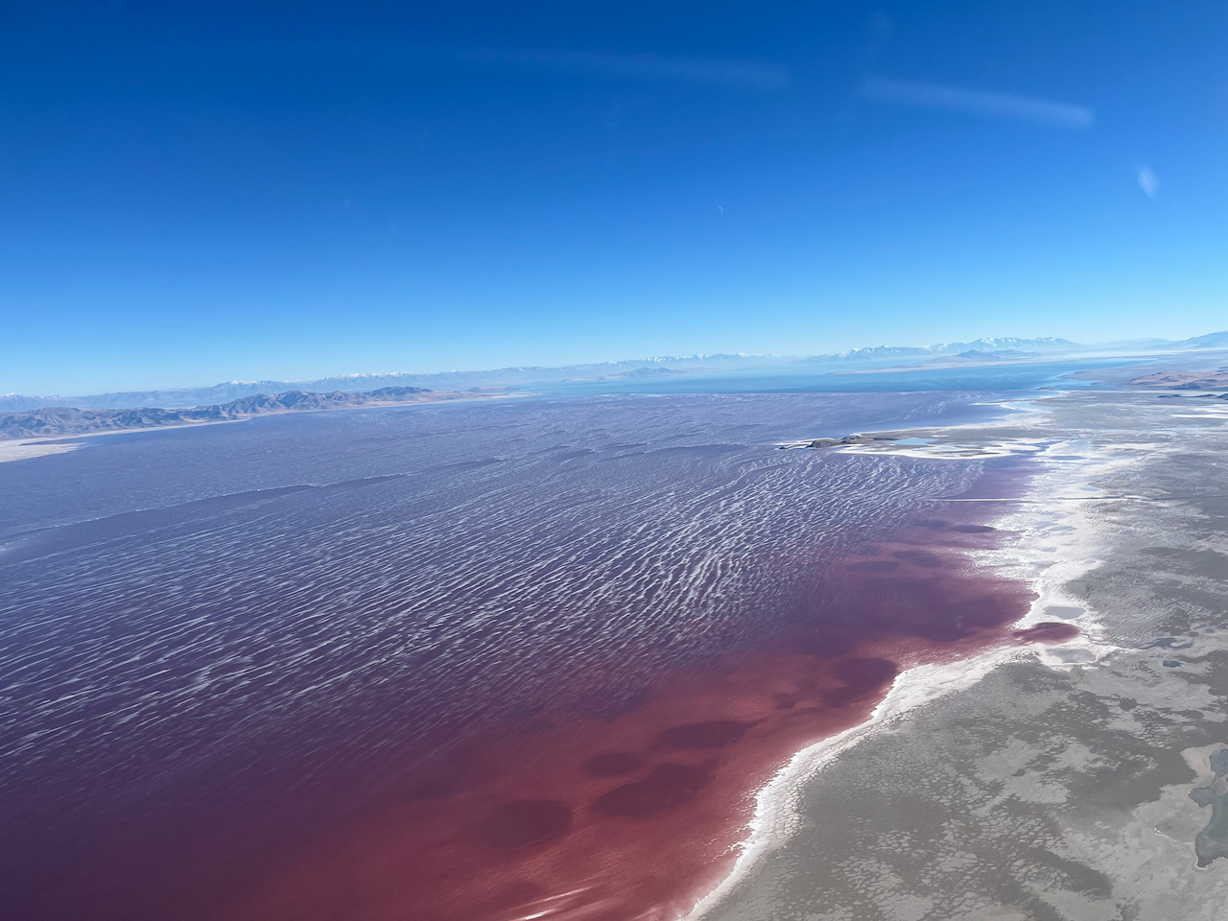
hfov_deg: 67.3
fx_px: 922
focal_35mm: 26
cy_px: 460
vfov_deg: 53.1
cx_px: 614
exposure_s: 1/4484
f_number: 1.6
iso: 50
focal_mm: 5.1
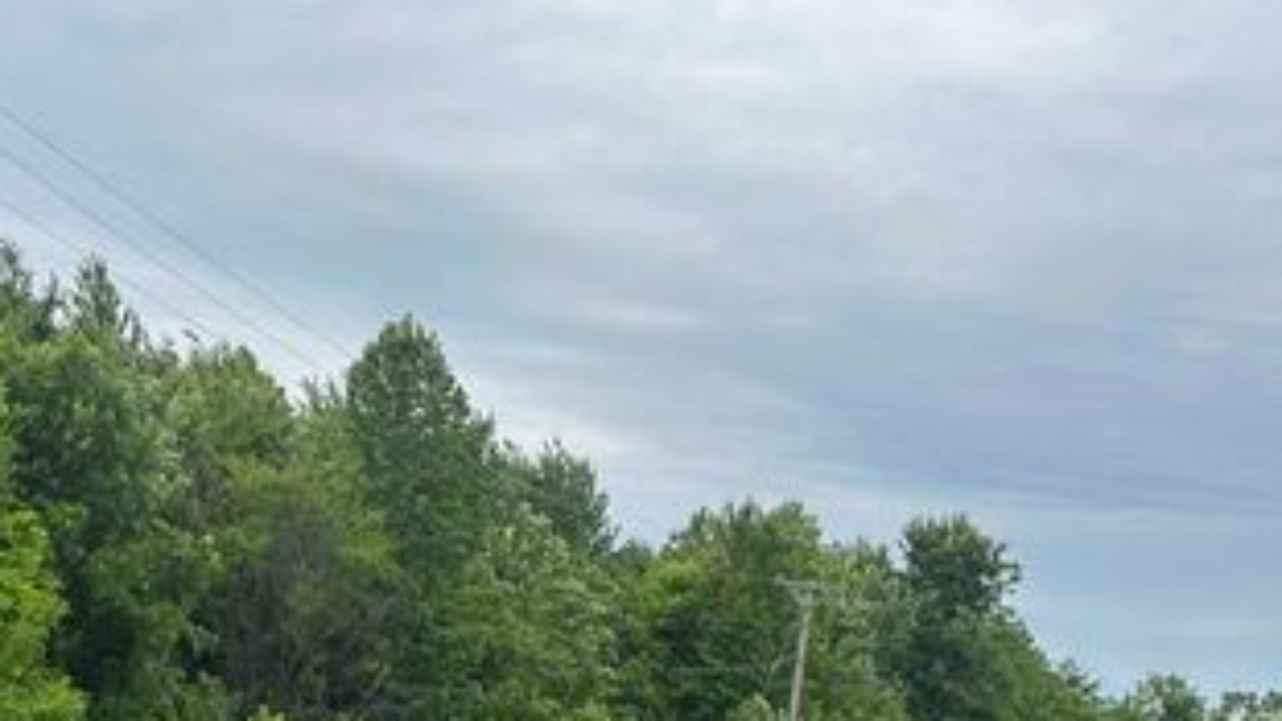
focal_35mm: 84
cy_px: 649
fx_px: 2856
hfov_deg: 25.1
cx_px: 355
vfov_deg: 14.3
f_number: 1.78
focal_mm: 6.86
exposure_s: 1/2304
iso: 64
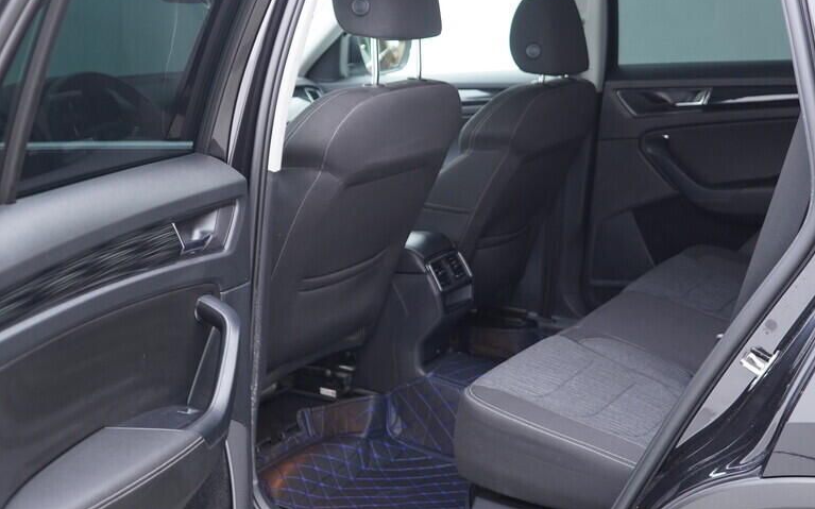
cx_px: 373
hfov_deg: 41.0
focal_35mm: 49
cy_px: 247
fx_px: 1088
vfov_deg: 26.3
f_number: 2.8
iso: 400
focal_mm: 24
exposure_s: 1/40
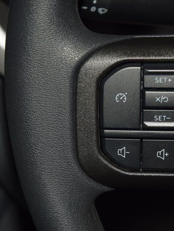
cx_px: 162
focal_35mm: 153
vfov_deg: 12.9
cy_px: 116
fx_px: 1024
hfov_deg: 9.7
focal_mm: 70
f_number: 8
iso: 100
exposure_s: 1/125
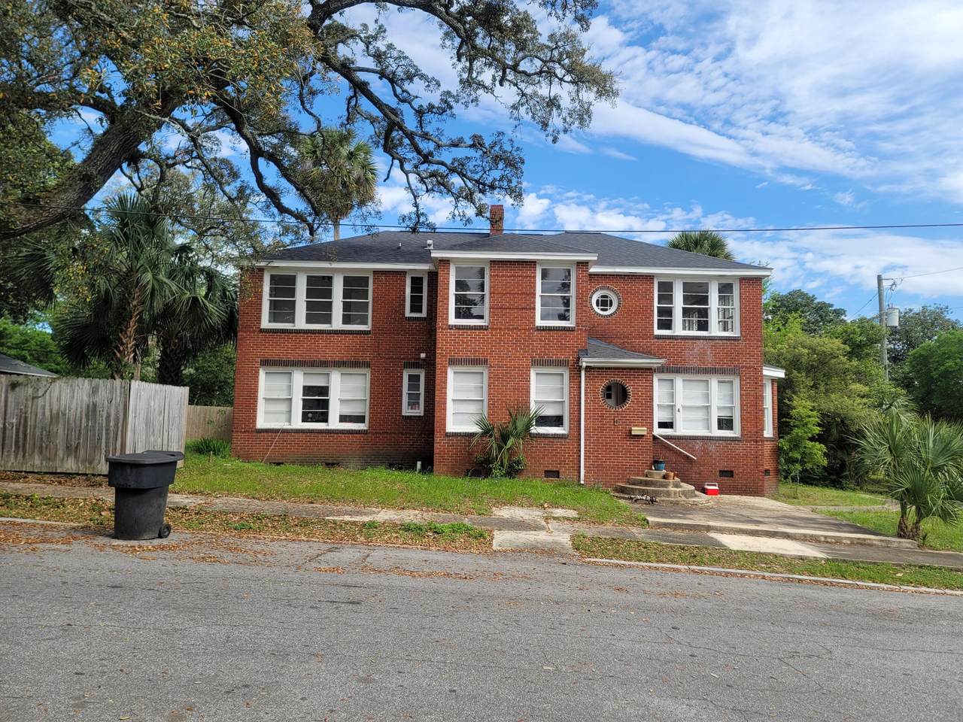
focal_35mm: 25
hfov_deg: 69.4
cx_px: 482
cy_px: 361
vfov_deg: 54.9
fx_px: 695
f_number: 1.8
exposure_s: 1/580
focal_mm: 7
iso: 20
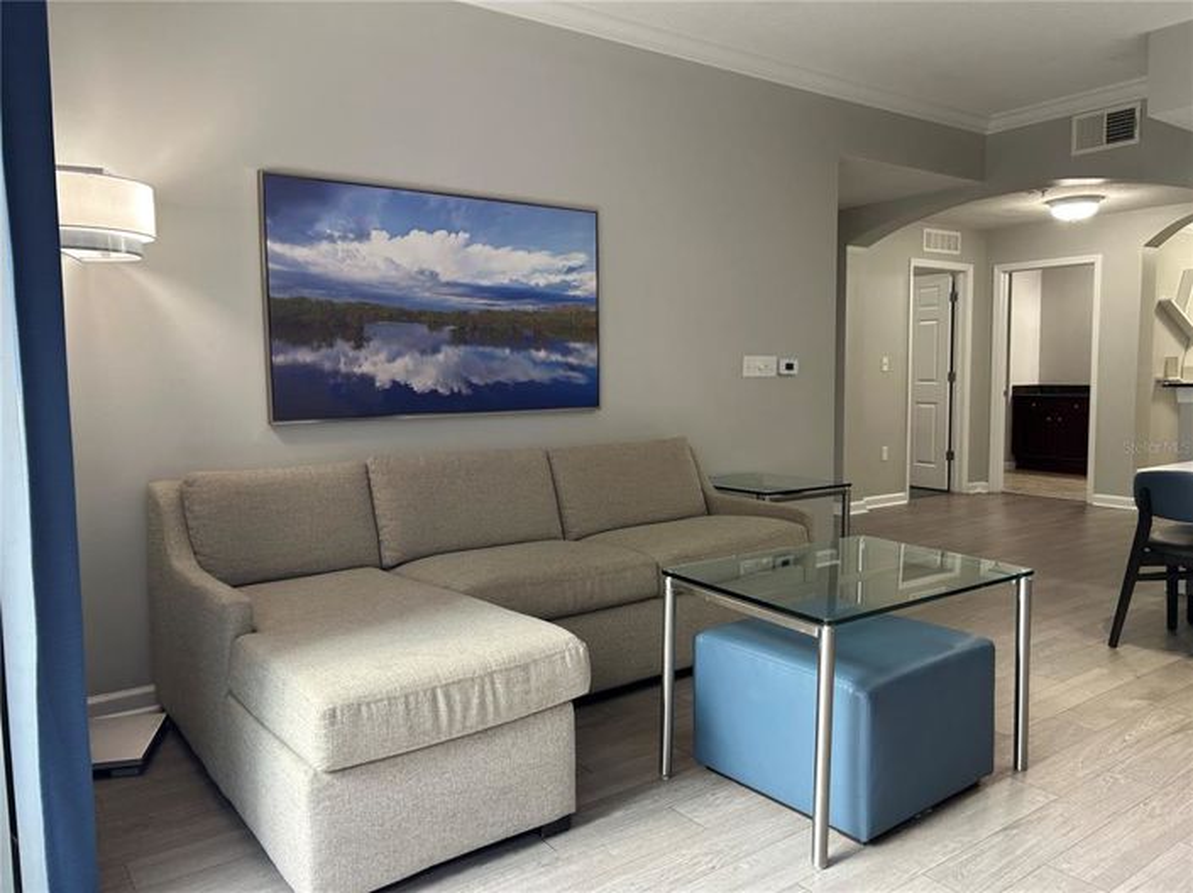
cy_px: 446
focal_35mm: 26
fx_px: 896
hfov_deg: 67.3
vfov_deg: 53.0
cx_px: 596
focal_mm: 5.7
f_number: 1.5
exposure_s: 1/60
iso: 64
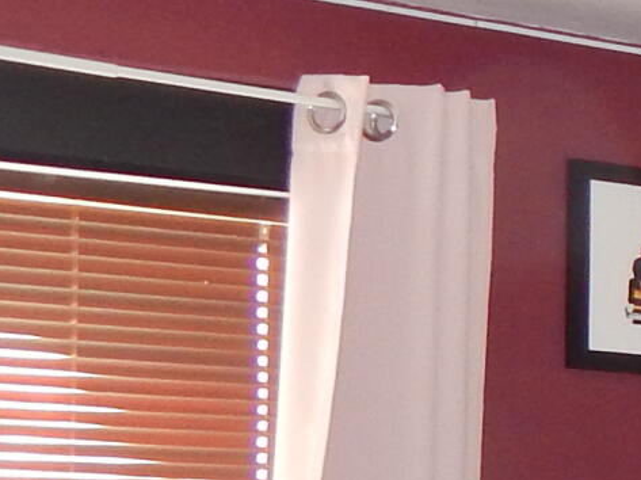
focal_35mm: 146
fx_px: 2701
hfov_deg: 11.6
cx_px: 1446
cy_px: 690
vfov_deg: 9.9
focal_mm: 4
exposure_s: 1/30
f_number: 3
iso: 200
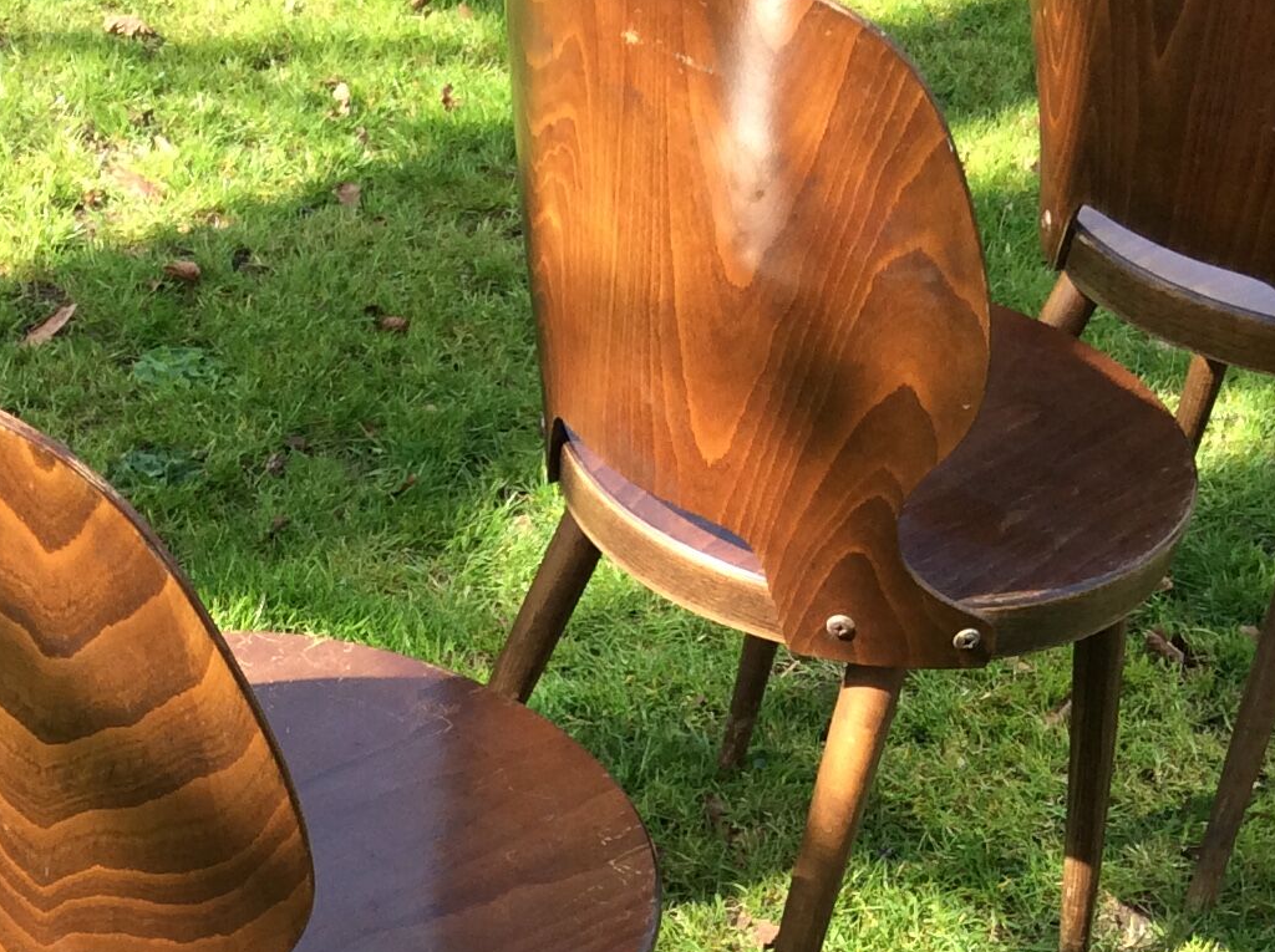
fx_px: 2979
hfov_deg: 23.9
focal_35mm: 81
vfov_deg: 17.9
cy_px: 839
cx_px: 334
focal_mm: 3.3
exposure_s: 1/266
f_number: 2.4
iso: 32
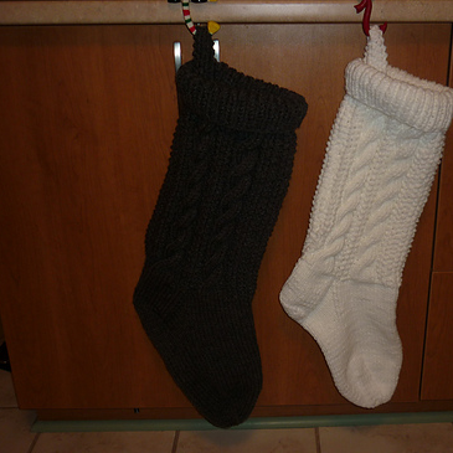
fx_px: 592
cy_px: 229
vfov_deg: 41.9
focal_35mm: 40
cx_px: 293
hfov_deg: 41.4
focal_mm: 5.5
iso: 100
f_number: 2.8
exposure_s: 1/30
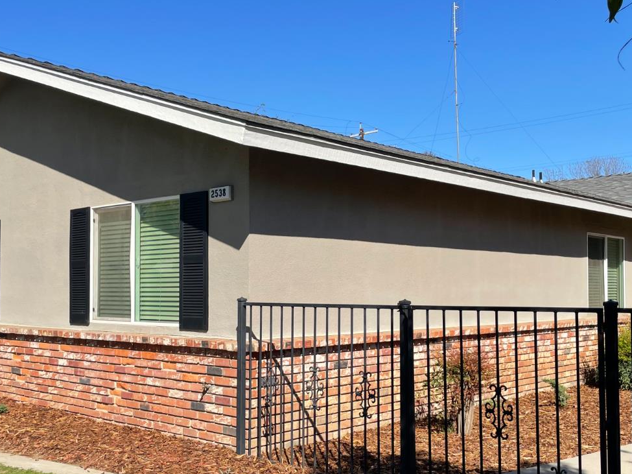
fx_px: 730
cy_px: 280
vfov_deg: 35.8
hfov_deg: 46.8
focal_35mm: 40
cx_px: 310
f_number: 1.6
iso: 32
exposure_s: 1/3731
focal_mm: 4.2
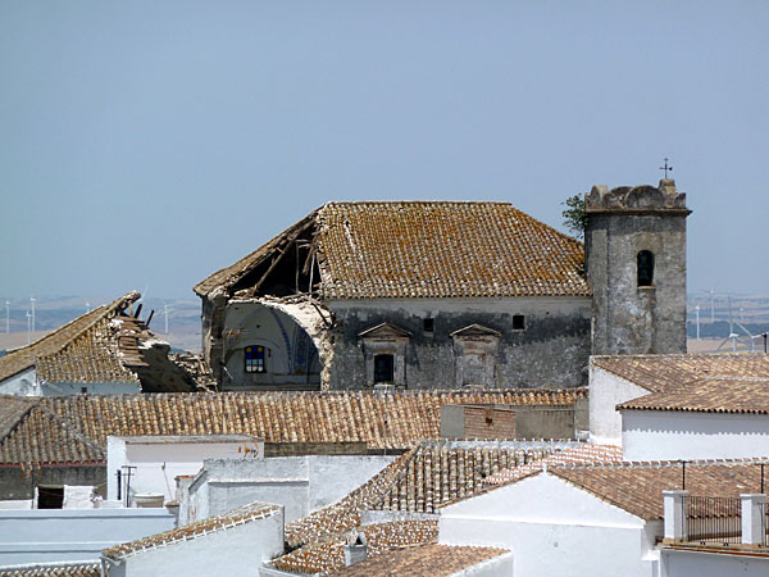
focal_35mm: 278
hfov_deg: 7.1
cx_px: 384
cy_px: 288
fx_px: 6176
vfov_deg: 5.3
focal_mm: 45.7
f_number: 5.6
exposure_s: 1/800
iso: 80
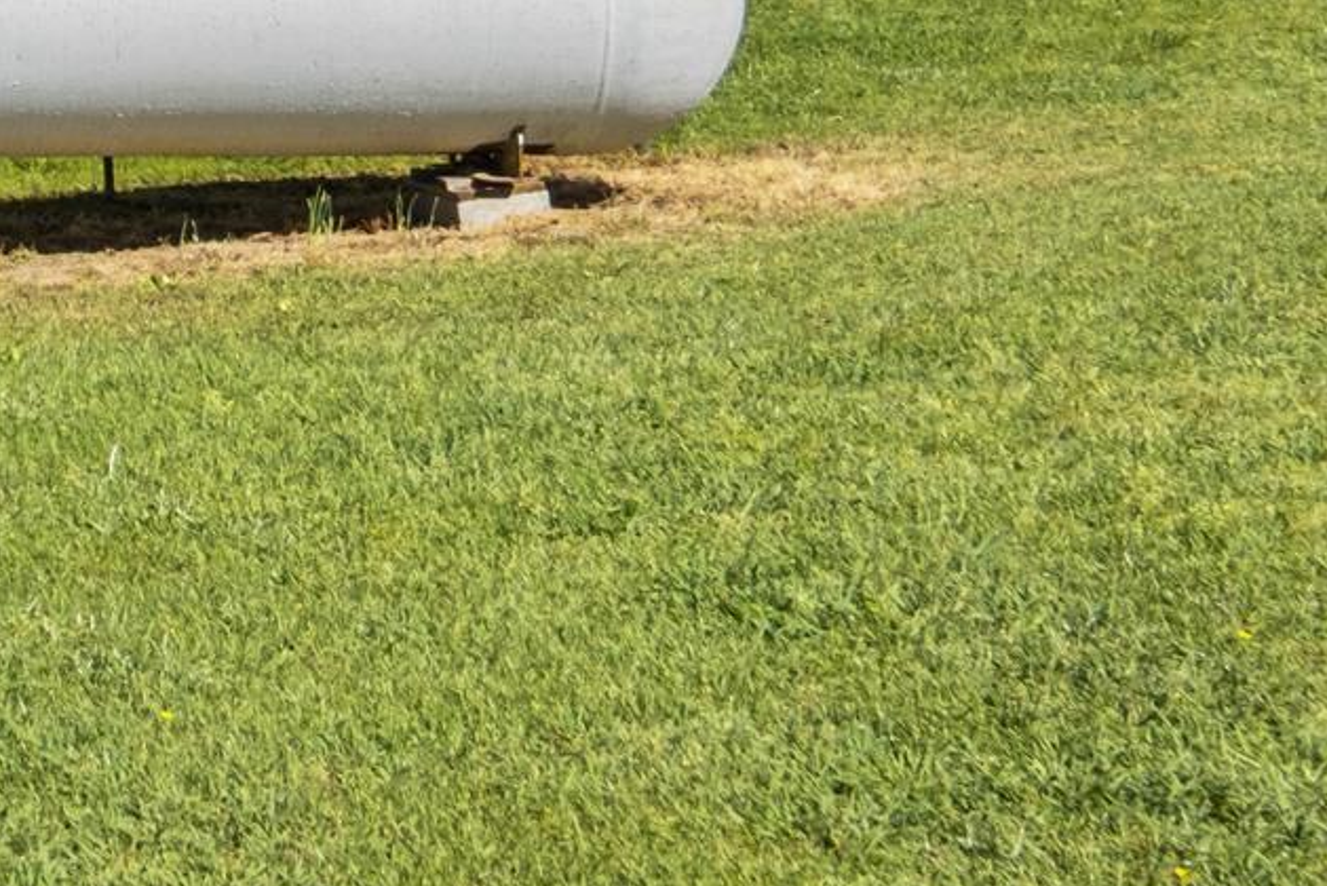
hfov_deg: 13.2
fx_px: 5273
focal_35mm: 143
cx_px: -928
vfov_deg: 9.3
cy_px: -575
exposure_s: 1/60
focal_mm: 24
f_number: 10
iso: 320
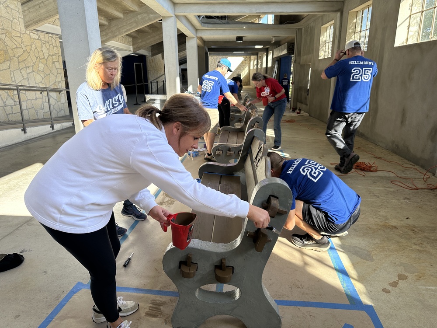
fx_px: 303
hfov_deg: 71.6
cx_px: 218
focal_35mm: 24
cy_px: 164
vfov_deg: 56.8
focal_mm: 6.86
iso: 80
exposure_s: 1/594
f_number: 1.78
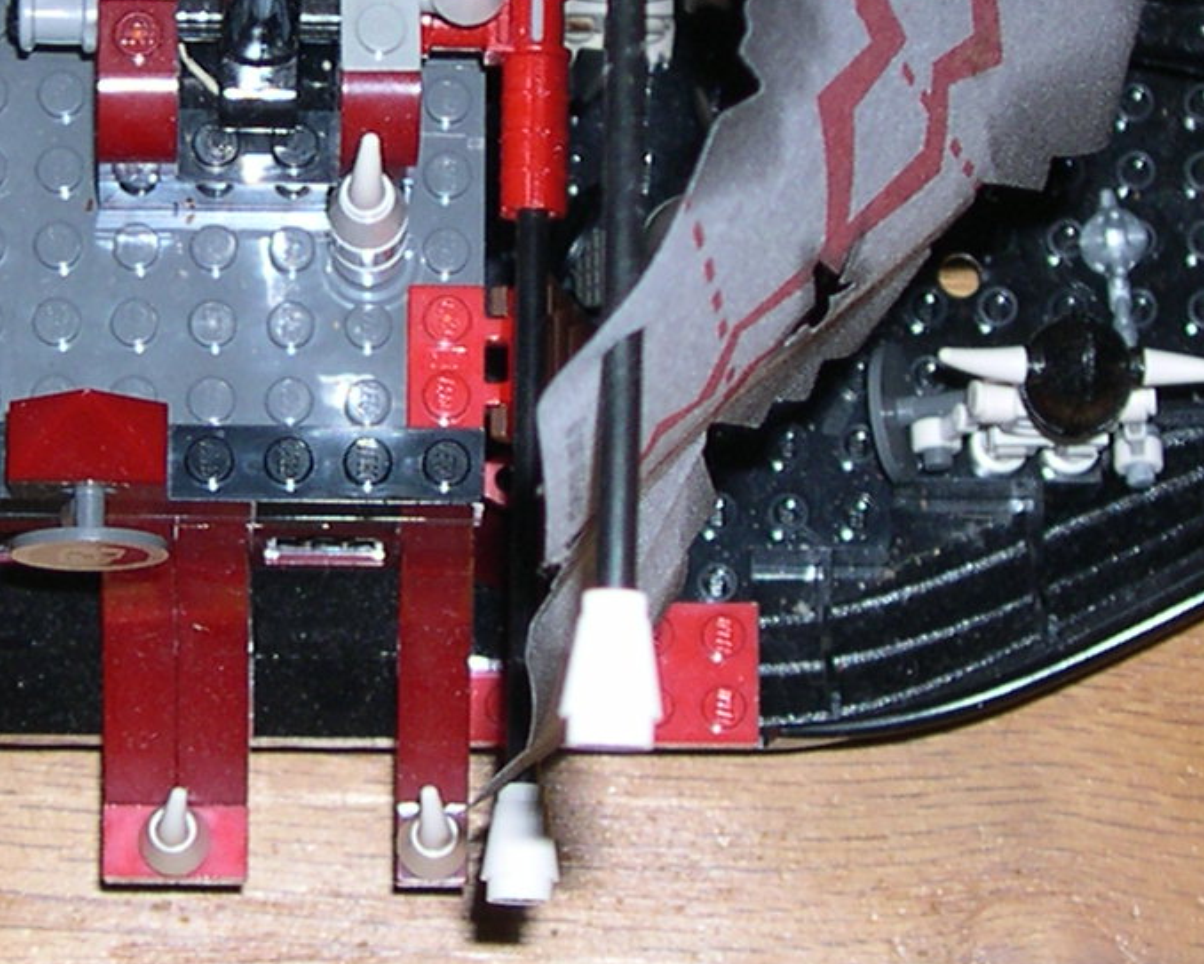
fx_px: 6060
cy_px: 254
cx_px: 252
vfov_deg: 9.1
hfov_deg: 11.3
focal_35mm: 170
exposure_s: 1/60
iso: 100
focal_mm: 11.1
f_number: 3.2
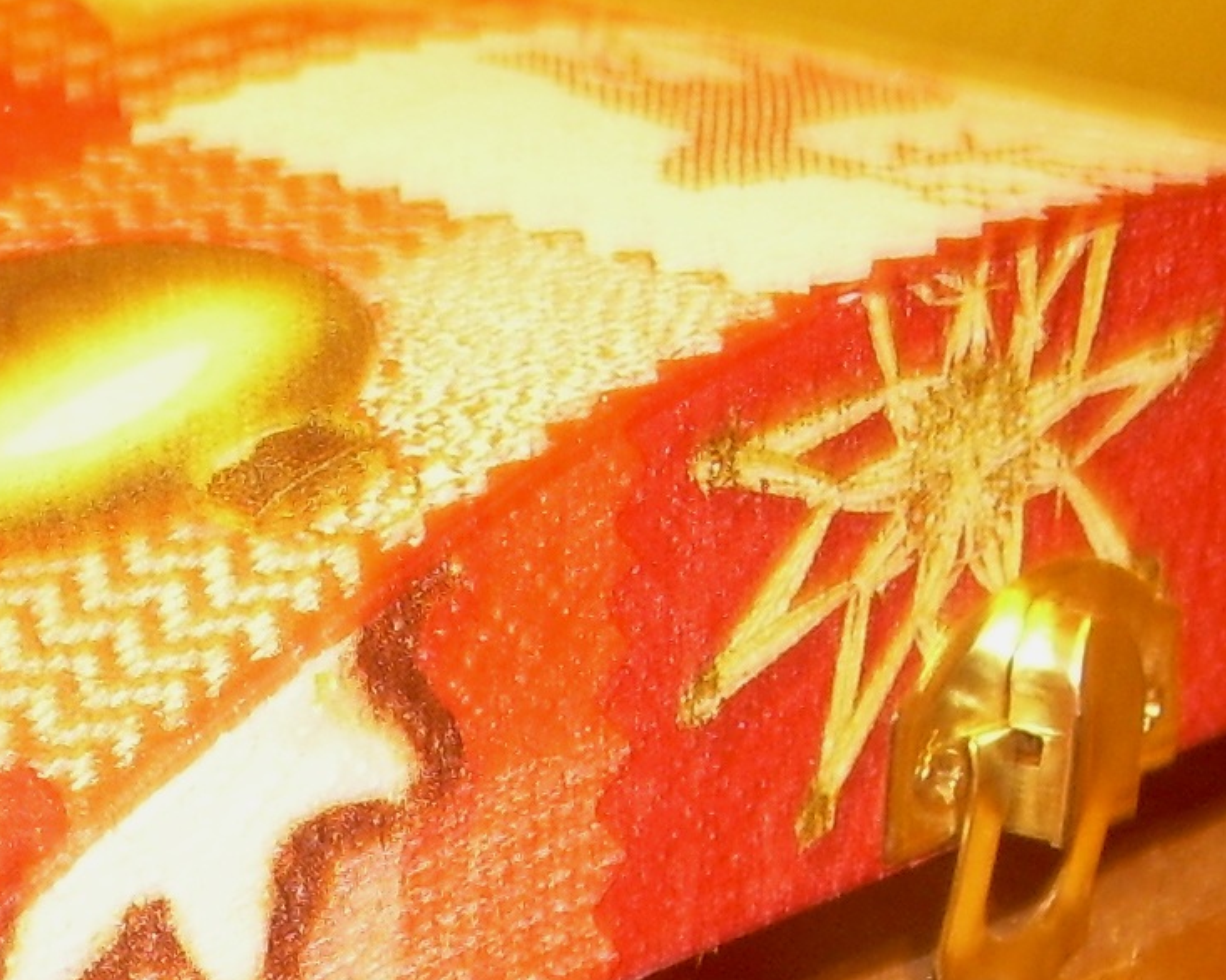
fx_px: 4172
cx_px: -22
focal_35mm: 115
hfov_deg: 16.4
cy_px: 1045
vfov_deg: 13.2
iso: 55
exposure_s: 1/2.8
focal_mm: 6.3
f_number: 2.8
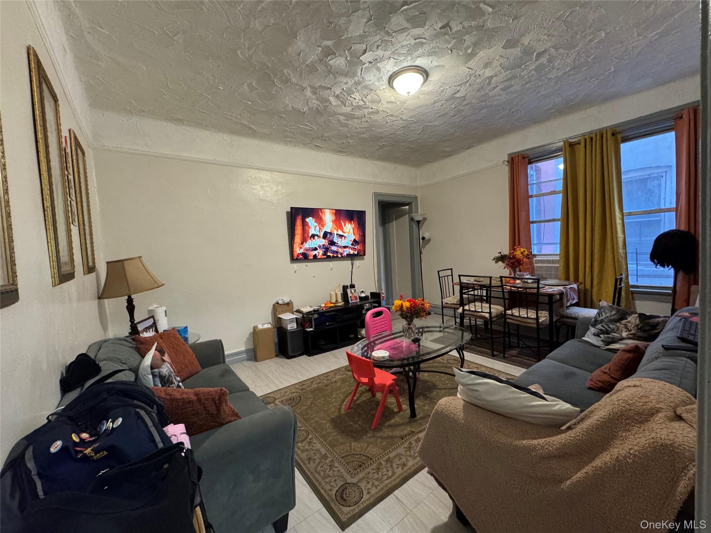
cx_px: 356
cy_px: 266
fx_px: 288
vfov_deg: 85.7
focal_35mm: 14
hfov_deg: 102.1
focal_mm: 2.22
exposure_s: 1/60
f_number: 2.2
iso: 640
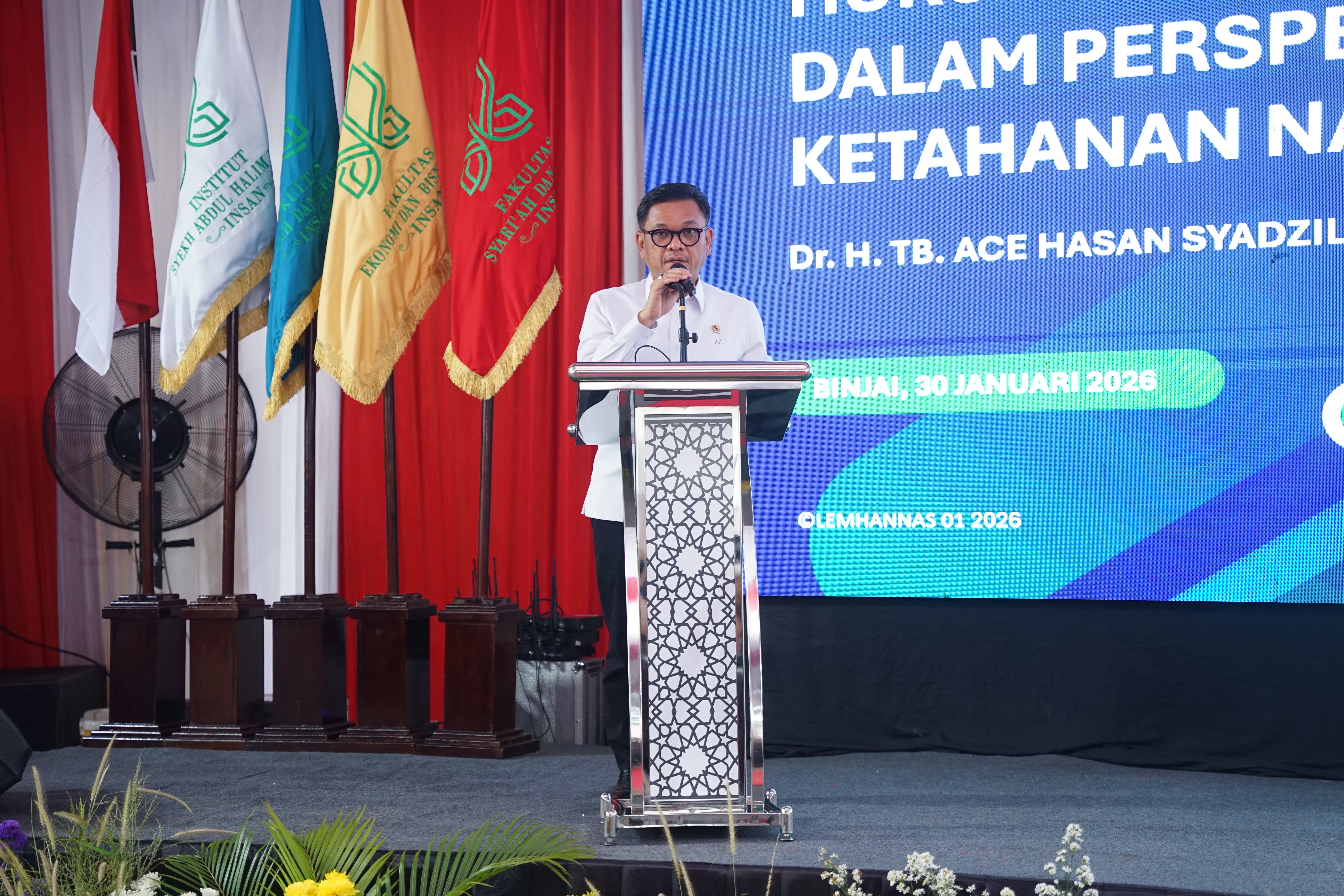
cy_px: 448
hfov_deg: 28.8
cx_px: 672
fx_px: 2613
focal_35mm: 70
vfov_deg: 19.5
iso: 1250
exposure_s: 1/160
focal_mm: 70
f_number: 2.8
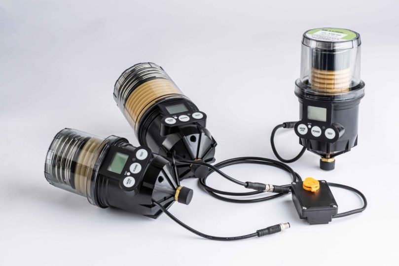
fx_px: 1164
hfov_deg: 19.4
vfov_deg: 13.1
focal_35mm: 105
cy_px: 133
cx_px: 200
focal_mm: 105
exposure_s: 1/100
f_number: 14
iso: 160
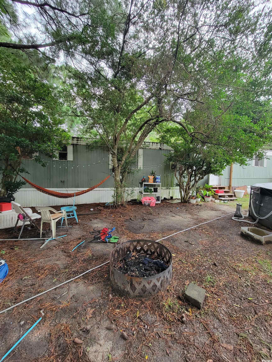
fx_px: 136
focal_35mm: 13
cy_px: 181
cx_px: 136
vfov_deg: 106.2
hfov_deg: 89.9
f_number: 2.2
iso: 125
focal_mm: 2.2
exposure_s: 1/60
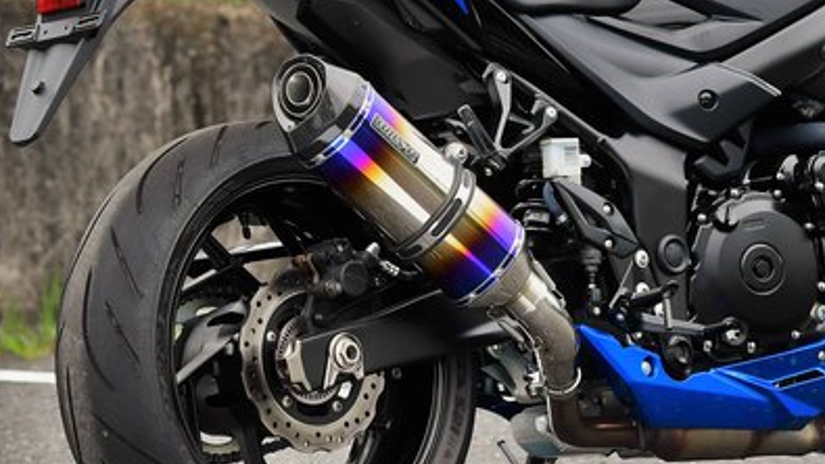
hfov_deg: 6.2
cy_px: 83
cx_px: 572
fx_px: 7655
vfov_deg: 3.5
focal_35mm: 350
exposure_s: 1/640
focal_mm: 110
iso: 640
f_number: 5
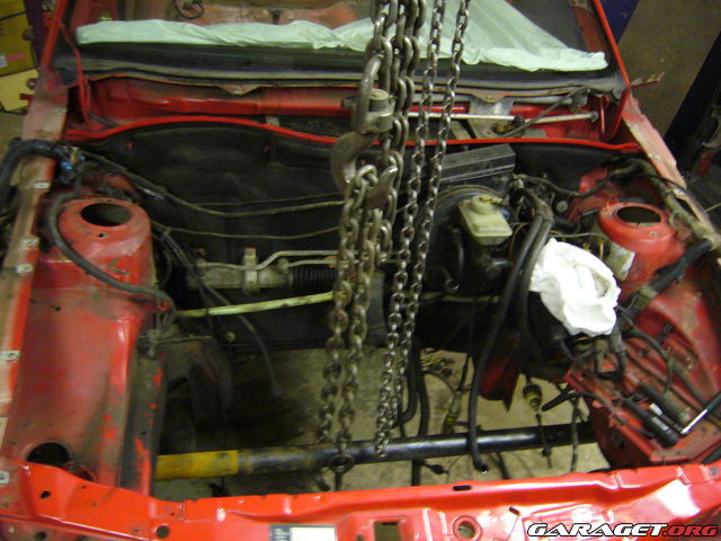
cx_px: 360
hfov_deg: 52.6
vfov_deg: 40.7
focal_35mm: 35
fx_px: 729
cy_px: 270
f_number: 2.8
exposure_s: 1/8
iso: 200
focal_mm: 5.8
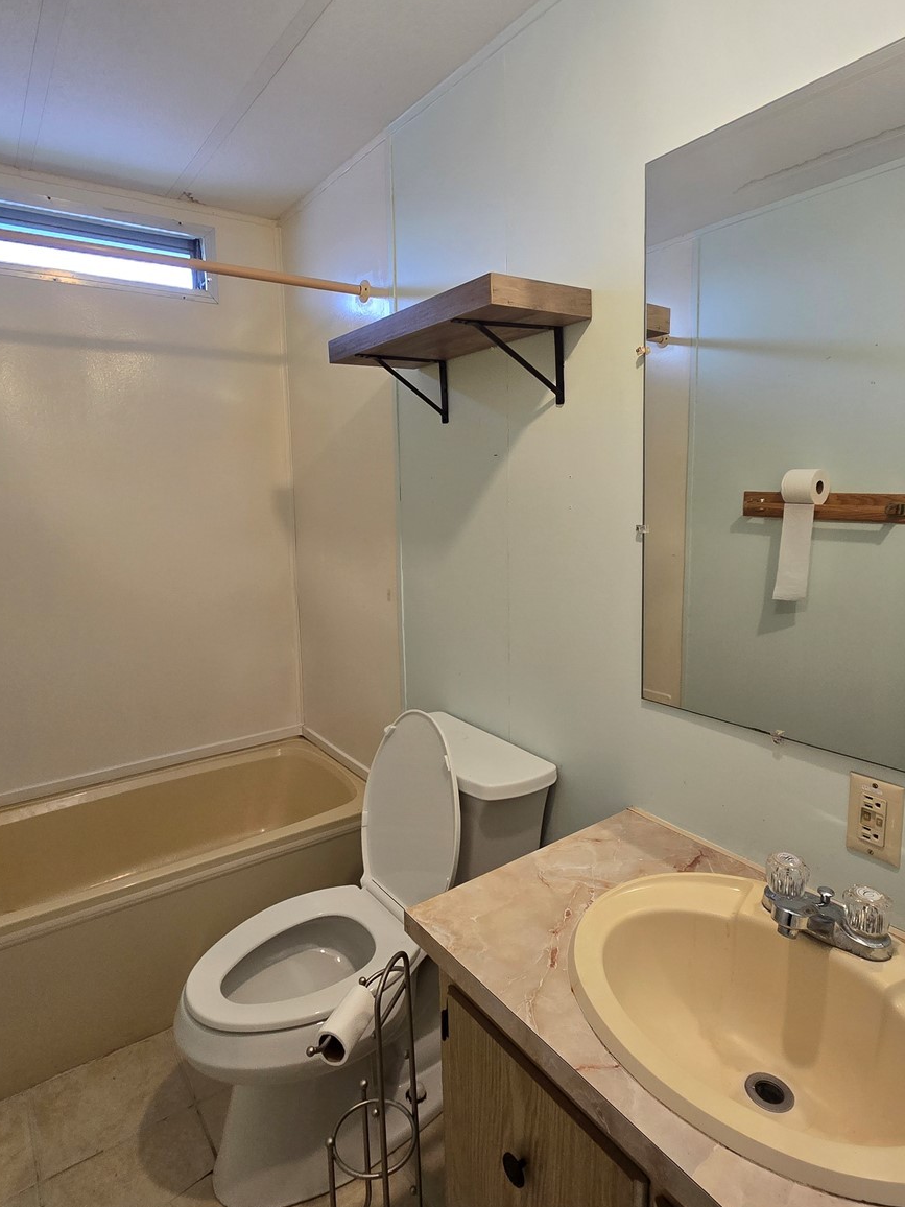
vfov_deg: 87.7
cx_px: 437
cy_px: 588
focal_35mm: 18
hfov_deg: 71.6
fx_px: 627
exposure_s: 1/60
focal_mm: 2.2
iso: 160
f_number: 2.2
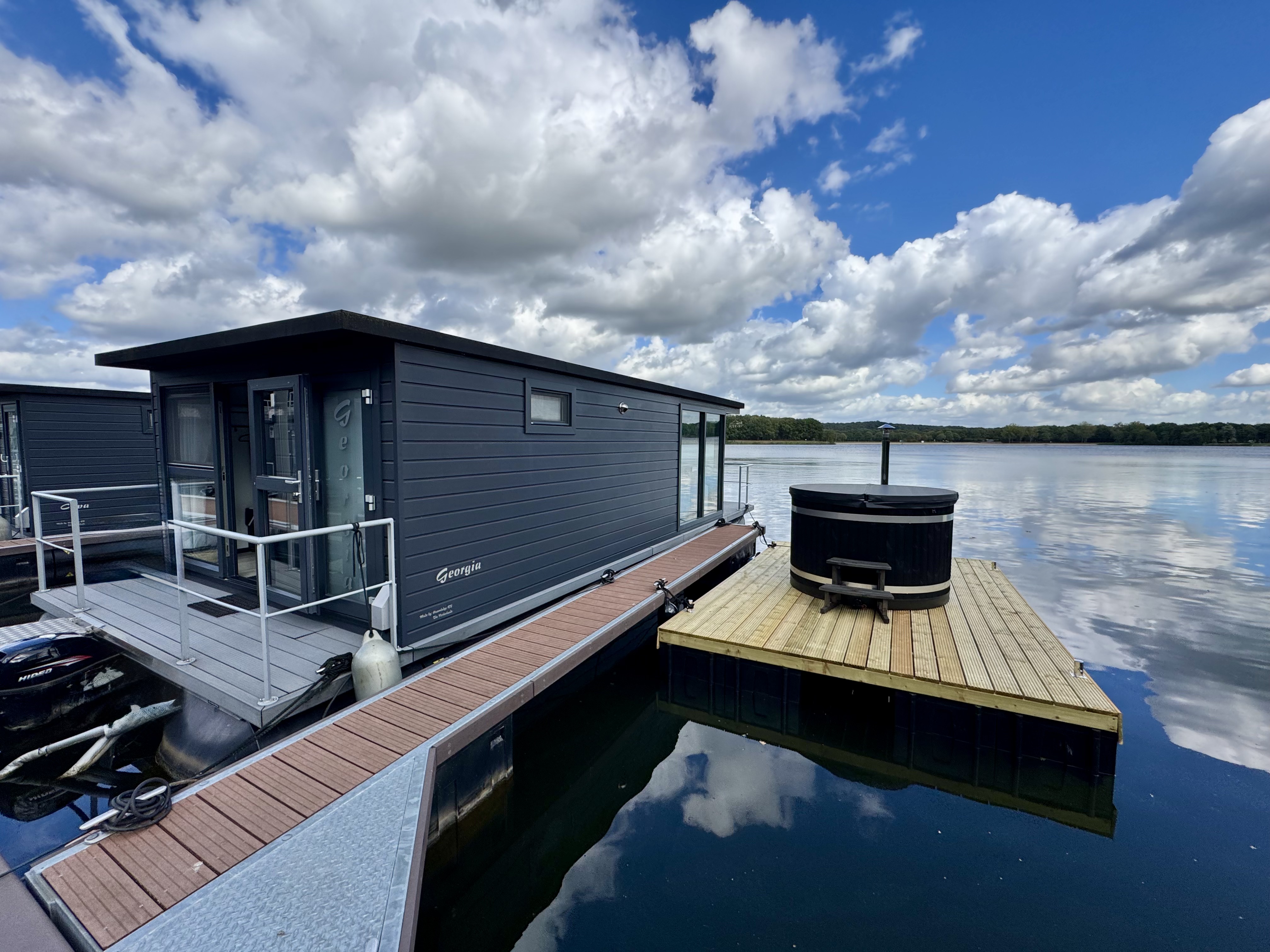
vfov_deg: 85.7
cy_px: 476
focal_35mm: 14
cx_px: 635
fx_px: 514
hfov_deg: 102.1
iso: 50
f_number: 2.2
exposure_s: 1/1567
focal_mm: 2.22
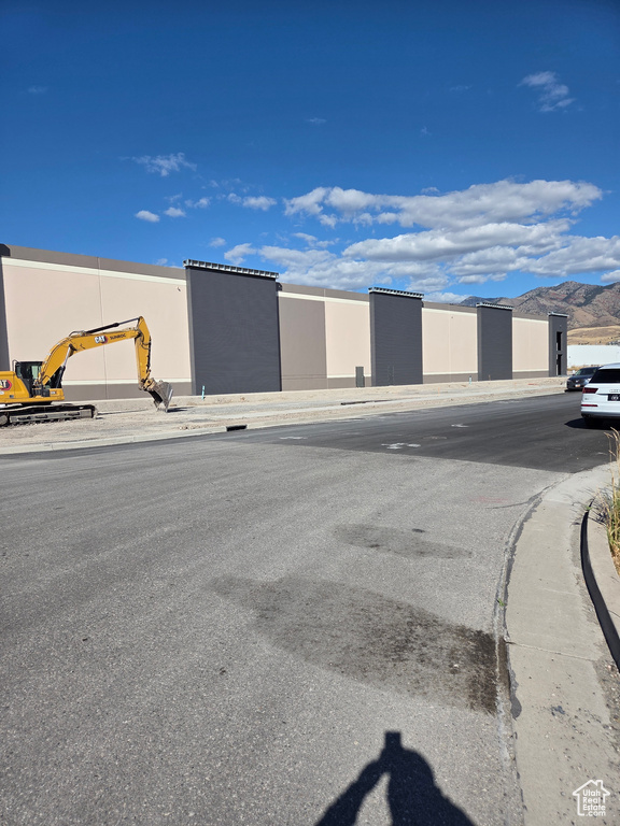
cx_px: 310
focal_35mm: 23
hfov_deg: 58.9
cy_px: 413
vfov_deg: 73.9
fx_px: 549
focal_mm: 5.4
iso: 80
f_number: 1.8
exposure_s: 1/6839
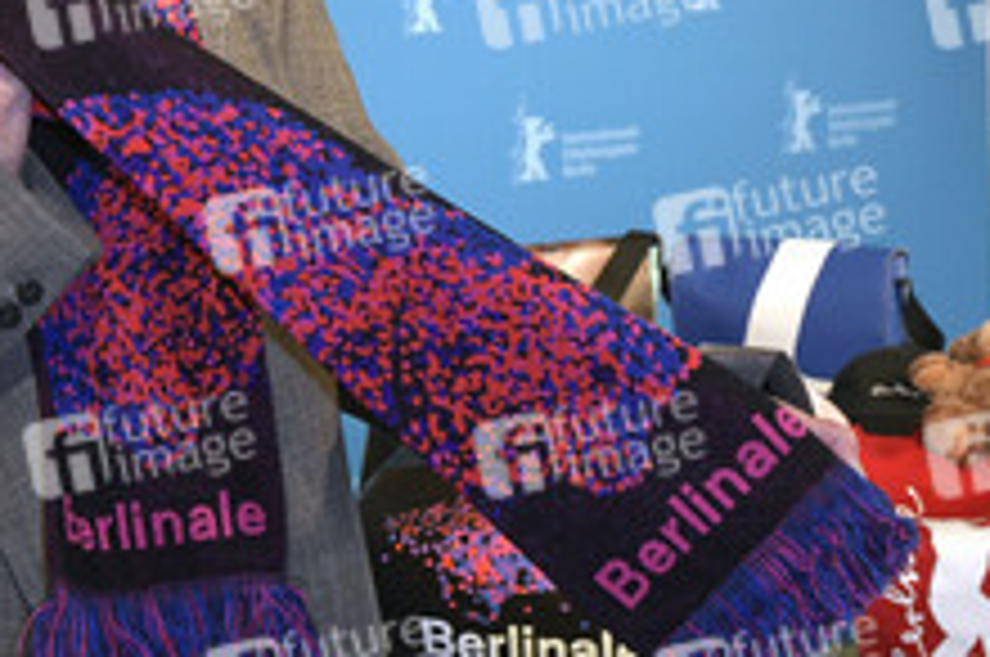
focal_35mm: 82
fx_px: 2252
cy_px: 108
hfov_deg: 24.4
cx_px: 200
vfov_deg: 16.4
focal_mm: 40
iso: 2000
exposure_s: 1/80
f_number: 6.3
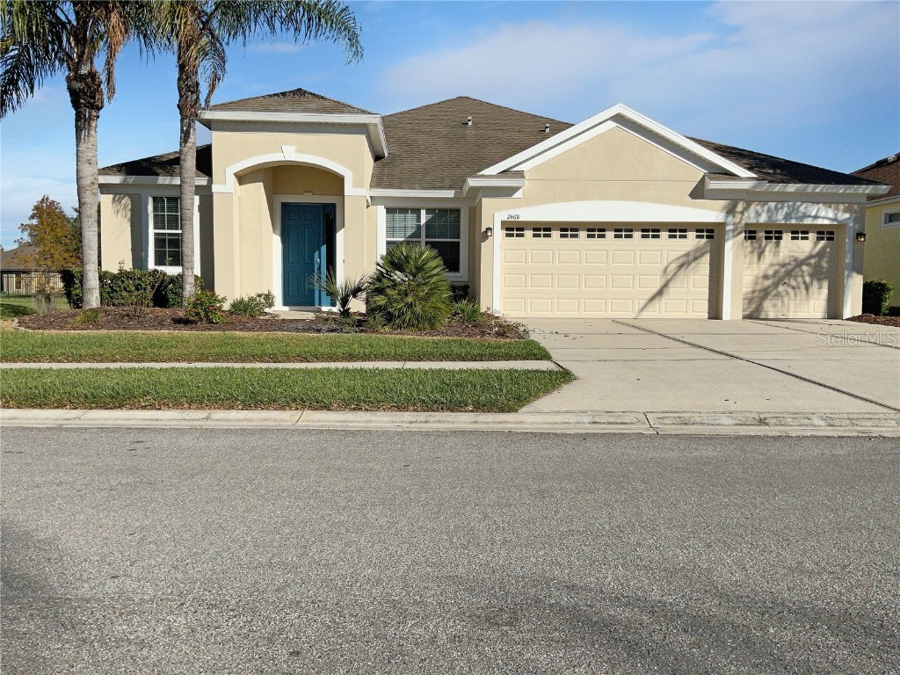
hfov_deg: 61.7
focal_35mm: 29
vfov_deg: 48.2
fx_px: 754
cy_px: 338
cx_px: 450
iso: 20
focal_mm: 3
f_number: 1.8
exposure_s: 1/4400
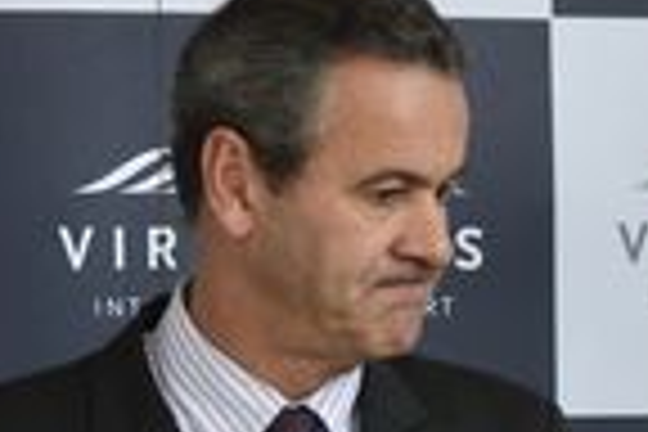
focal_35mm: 417
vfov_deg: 3.3
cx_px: 1422
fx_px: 7505
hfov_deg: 4.8
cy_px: 567
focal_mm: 90
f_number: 5
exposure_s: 1/160
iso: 400
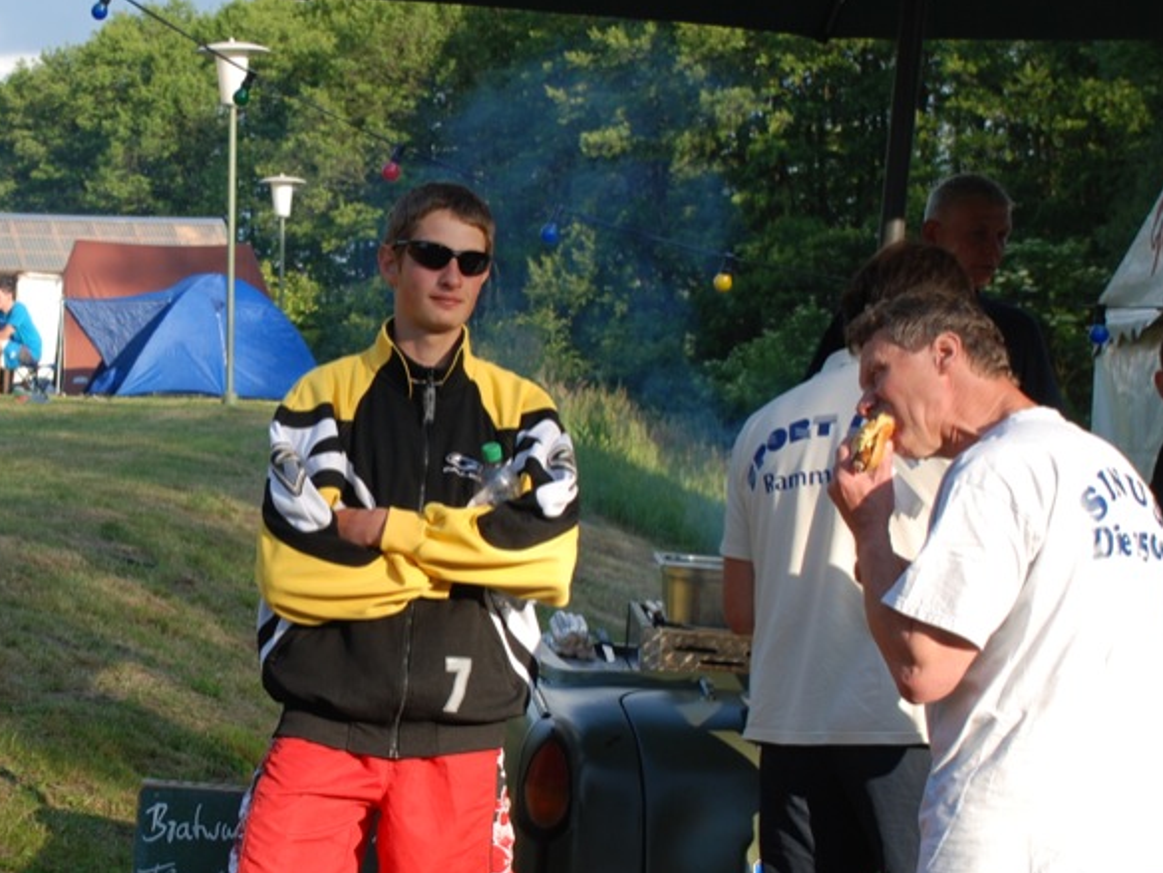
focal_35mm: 96
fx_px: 3226
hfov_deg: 20.2
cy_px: 496
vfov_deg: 15.4
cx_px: 191
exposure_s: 1/125
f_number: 5.6
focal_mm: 38
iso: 100
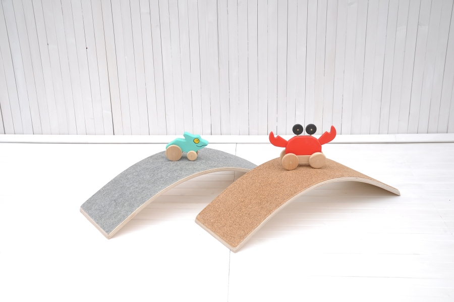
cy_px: 151
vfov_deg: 28.0
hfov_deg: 41.2
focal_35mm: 48
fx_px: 605
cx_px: 227
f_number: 5.6
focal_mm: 32
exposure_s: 1/160
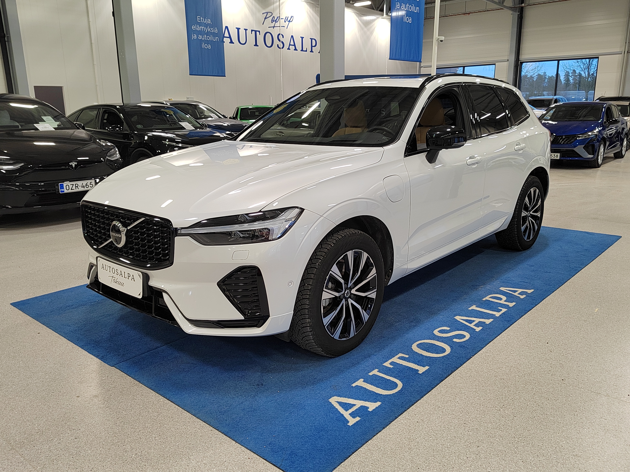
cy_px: 236
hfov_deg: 63.4
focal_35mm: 28
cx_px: 315
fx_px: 510
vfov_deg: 49.7
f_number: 1.9
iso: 628
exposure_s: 1/100
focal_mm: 5.52
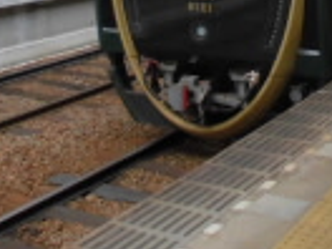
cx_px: 224
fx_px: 758
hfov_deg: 24.6
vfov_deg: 17.1
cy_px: -106
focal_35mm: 79
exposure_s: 1/125
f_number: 3.5
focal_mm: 4.6
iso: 100
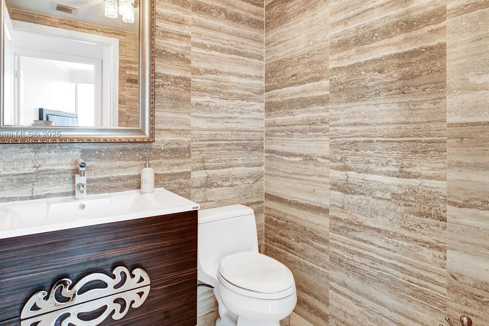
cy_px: 135
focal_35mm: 21
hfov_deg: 81.2
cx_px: 253
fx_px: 285
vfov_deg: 59.1
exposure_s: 1/100
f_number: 4
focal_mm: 16
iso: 500
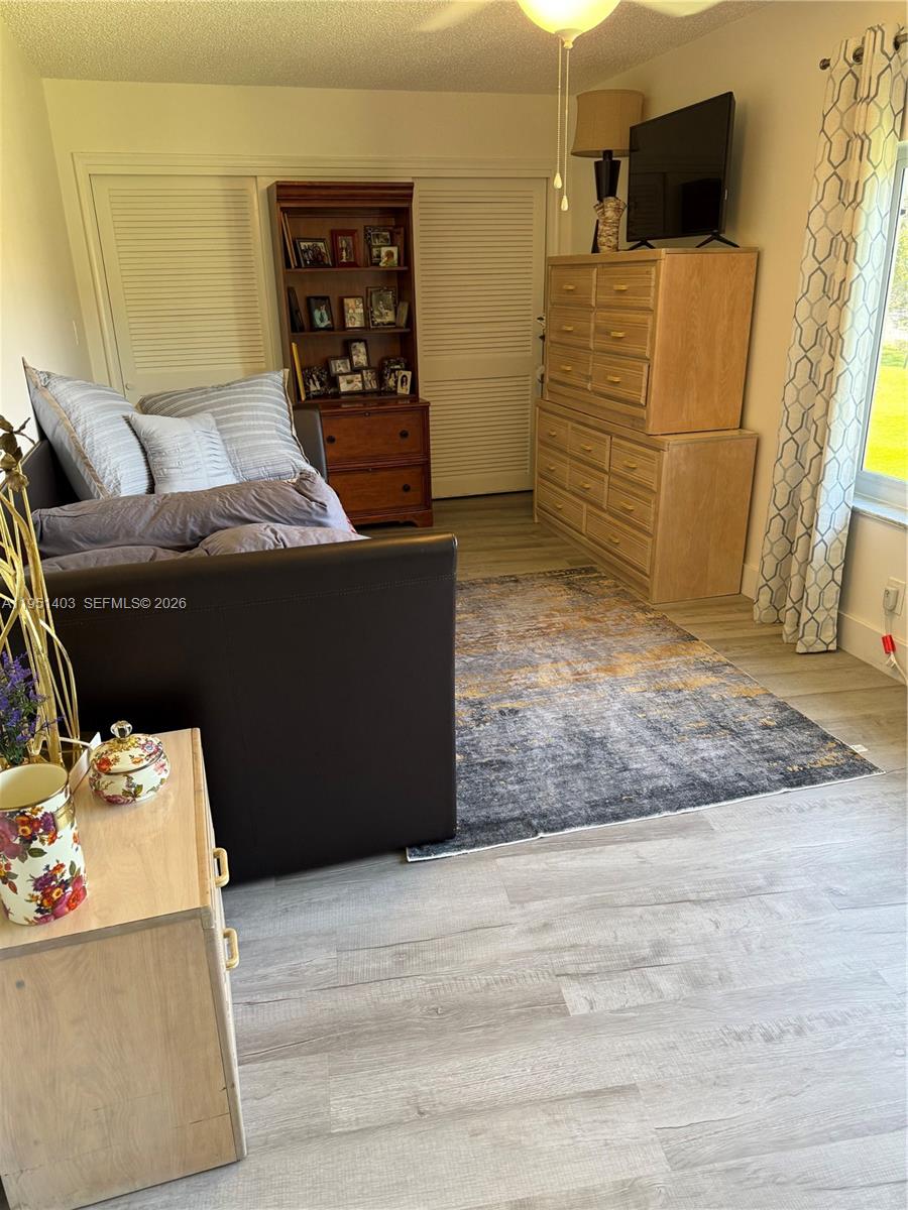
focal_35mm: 24
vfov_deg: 71.6
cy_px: 605
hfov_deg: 56.8
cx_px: 454
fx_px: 839
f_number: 1.78
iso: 160
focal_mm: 6.76
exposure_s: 1/60
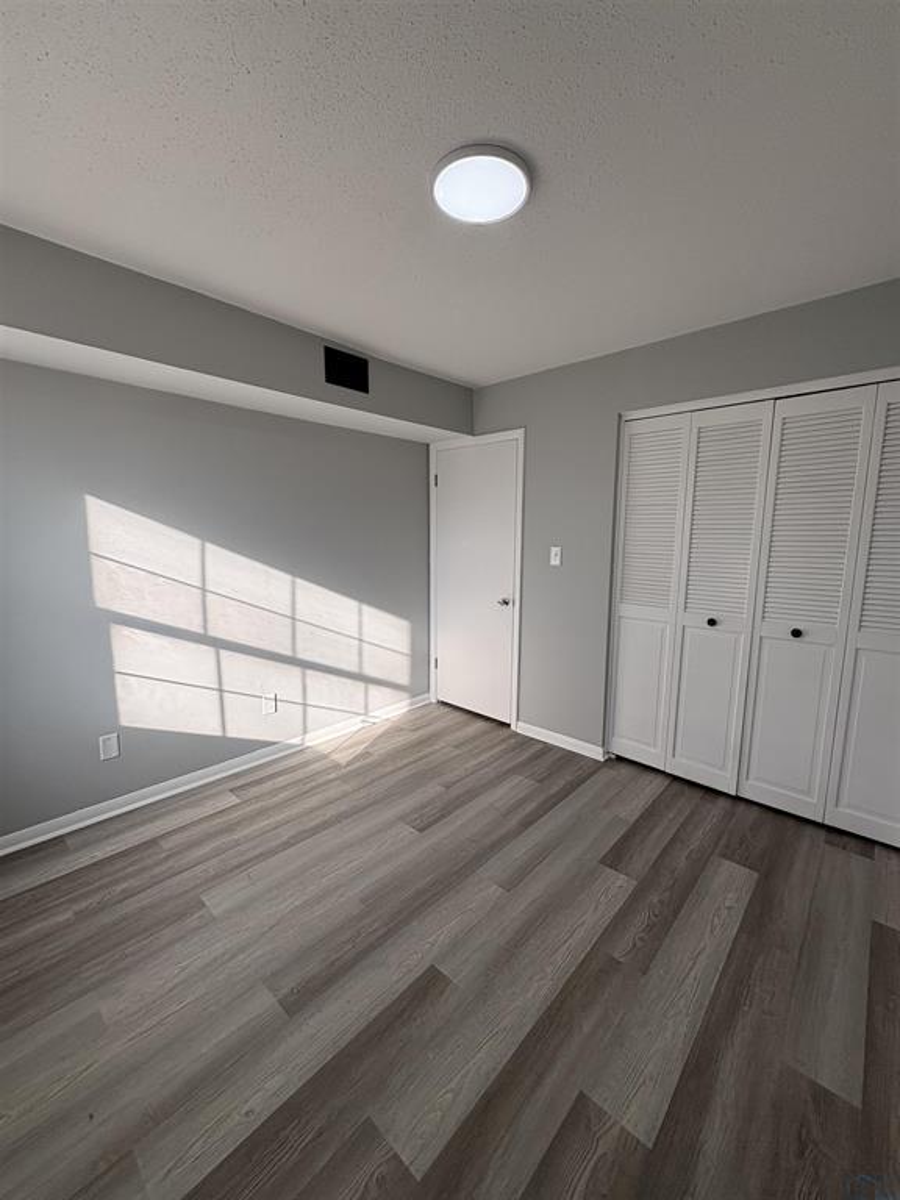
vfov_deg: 102.1
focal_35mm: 14
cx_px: 450
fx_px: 485
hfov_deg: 85.7
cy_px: 600
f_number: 2.2
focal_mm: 2.22
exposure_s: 1/311
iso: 40
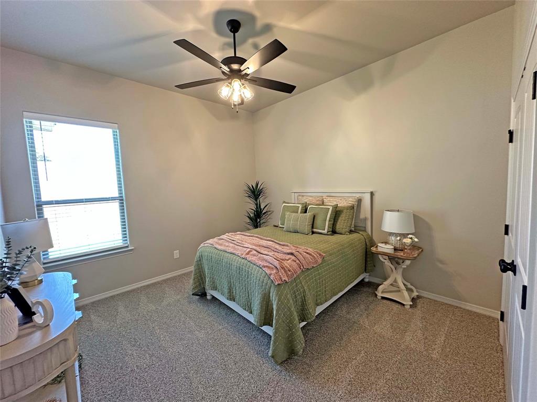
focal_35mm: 14
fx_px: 217
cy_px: 201
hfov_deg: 102.1
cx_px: 268
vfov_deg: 85.7
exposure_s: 1/60
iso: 250
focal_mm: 2.22
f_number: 2.2
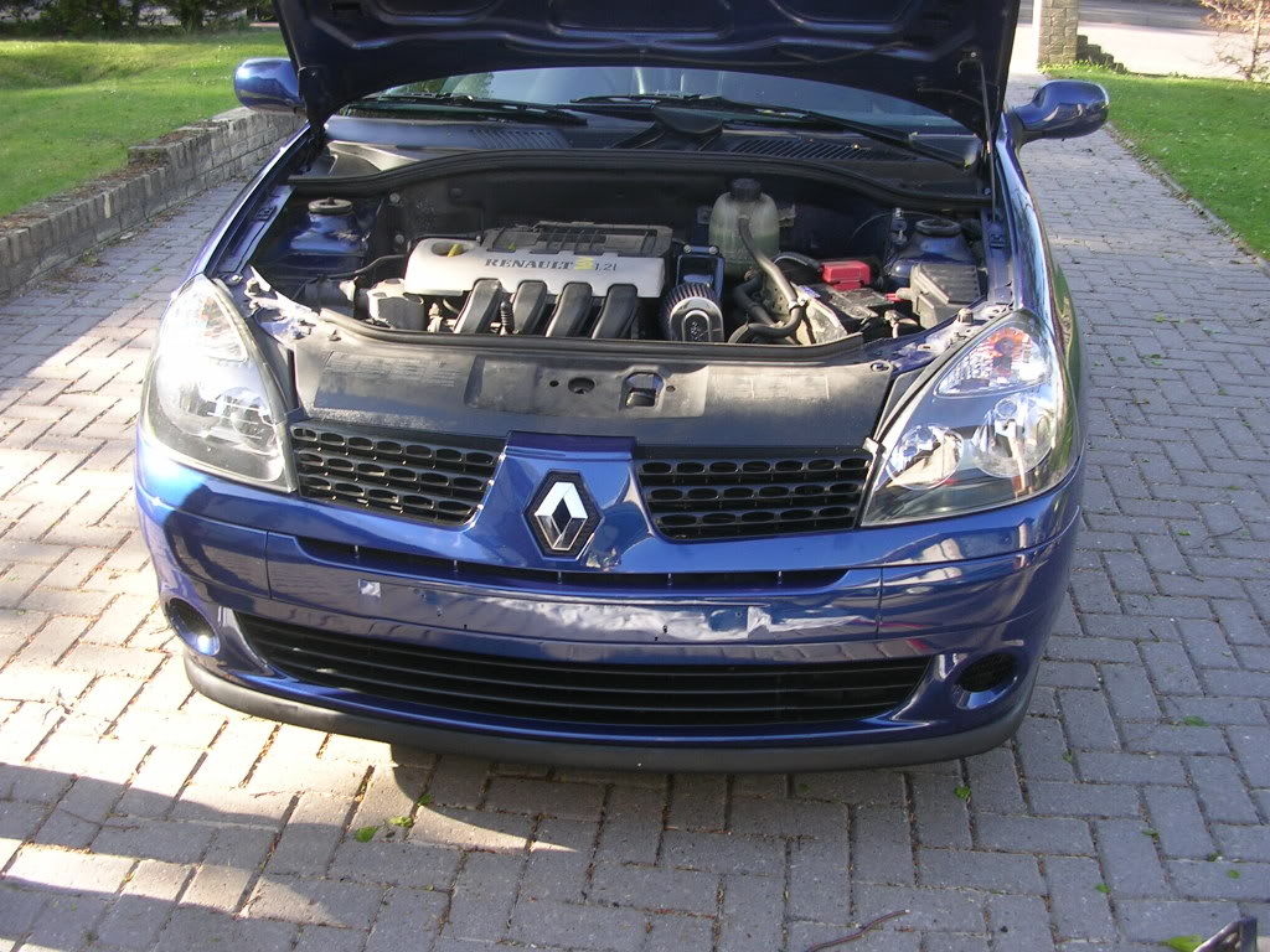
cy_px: 476
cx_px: 635
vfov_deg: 37.7
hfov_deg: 49.0
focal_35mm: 38
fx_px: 1394
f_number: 2.8
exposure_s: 1/93.5
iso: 50
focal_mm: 5.8
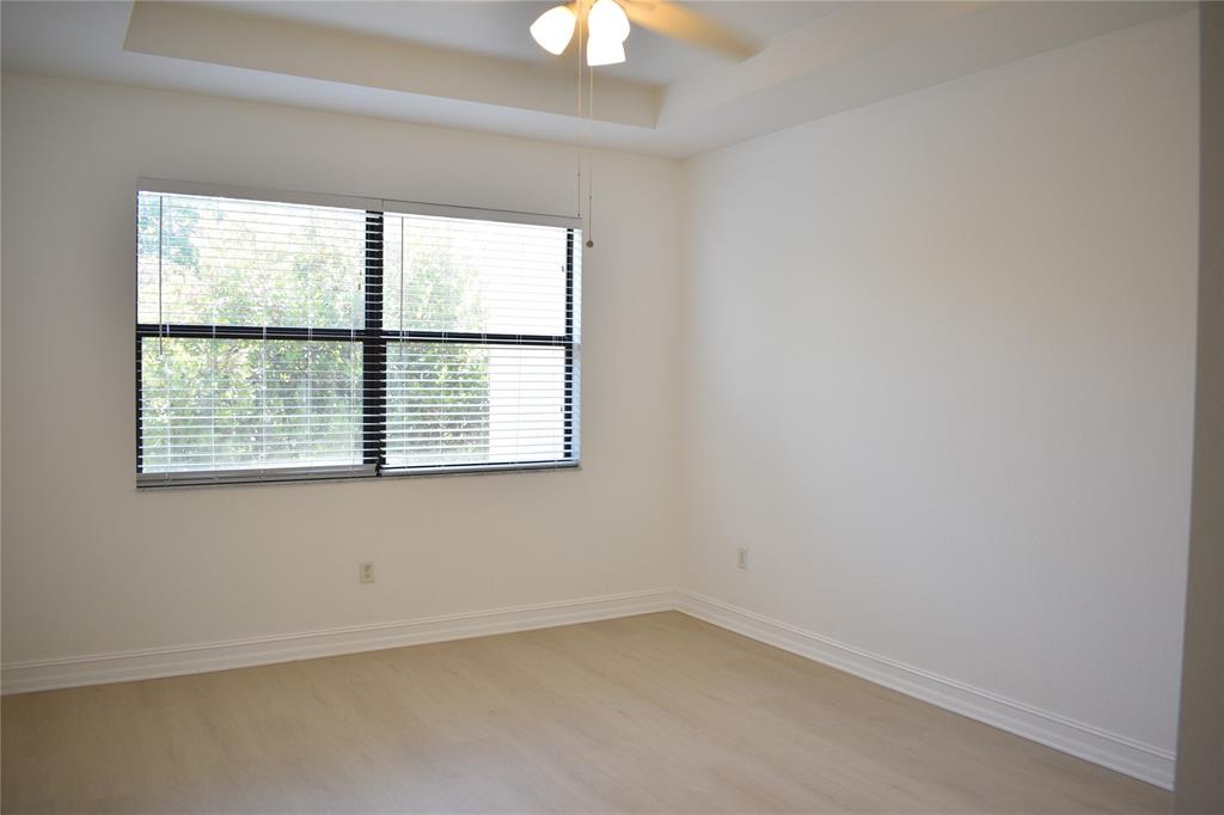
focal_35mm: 27
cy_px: 408
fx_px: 918
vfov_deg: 47.9
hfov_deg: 67.4
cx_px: 612
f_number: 3.5
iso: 250
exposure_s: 1/50
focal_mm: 18
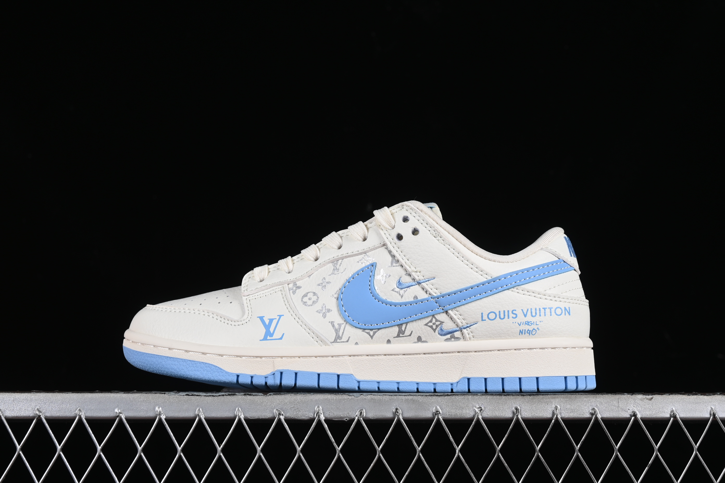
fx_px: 1510
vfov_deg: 18.2
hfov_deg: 27.0
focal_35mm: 75
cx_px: 362
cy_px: 242
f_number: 8
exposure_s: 1/100
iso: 160
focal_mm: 50
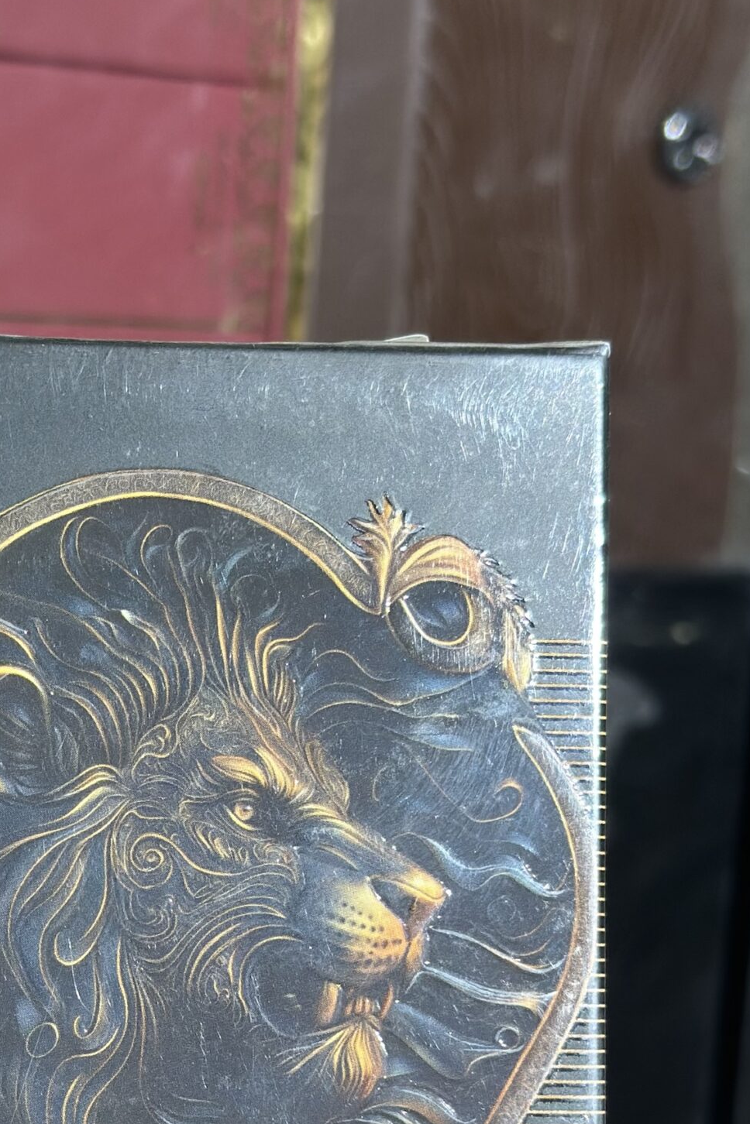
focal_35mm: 88
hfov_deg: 15.4
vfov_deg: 22.8
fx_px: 2750
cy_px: 906
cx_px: 97
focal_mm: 6.86
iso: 160
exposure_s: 1/100
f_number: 1.78
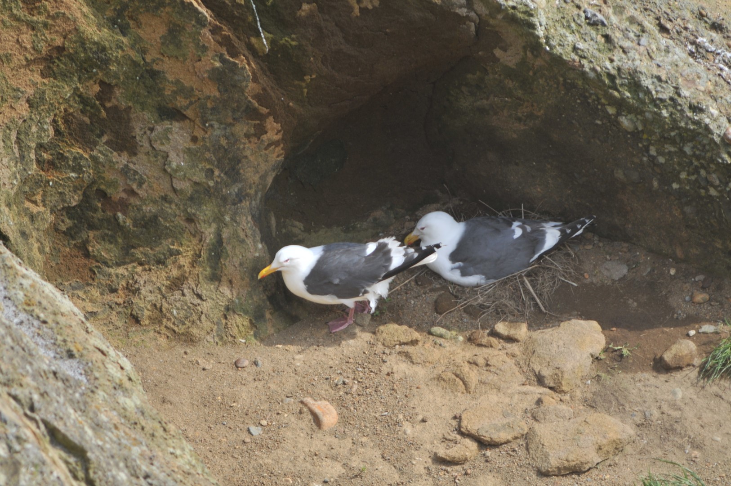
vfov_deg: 1.8
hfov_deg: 2.8
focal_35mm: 750
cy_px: 243
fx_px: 15211
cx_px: 366
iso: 200
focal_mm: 500
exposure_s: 1/800
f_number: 5.6
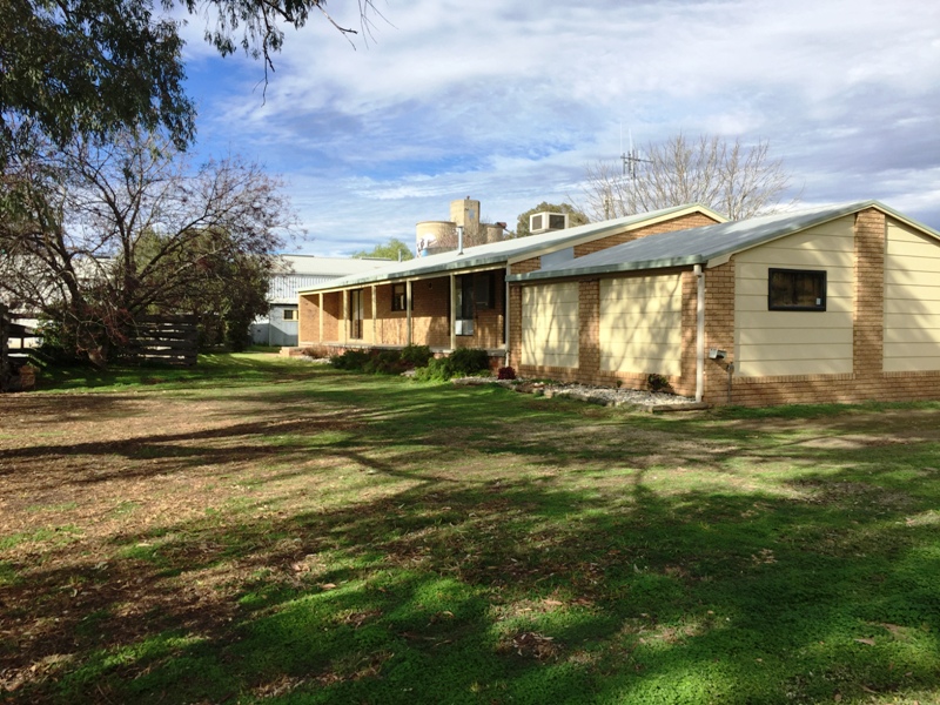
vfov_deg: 48.2
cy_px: 352
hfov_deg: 61.7
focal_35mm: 29
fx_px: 787
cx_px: 470
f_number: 2.2
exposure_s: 1/1883
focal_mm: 4.15
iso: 32
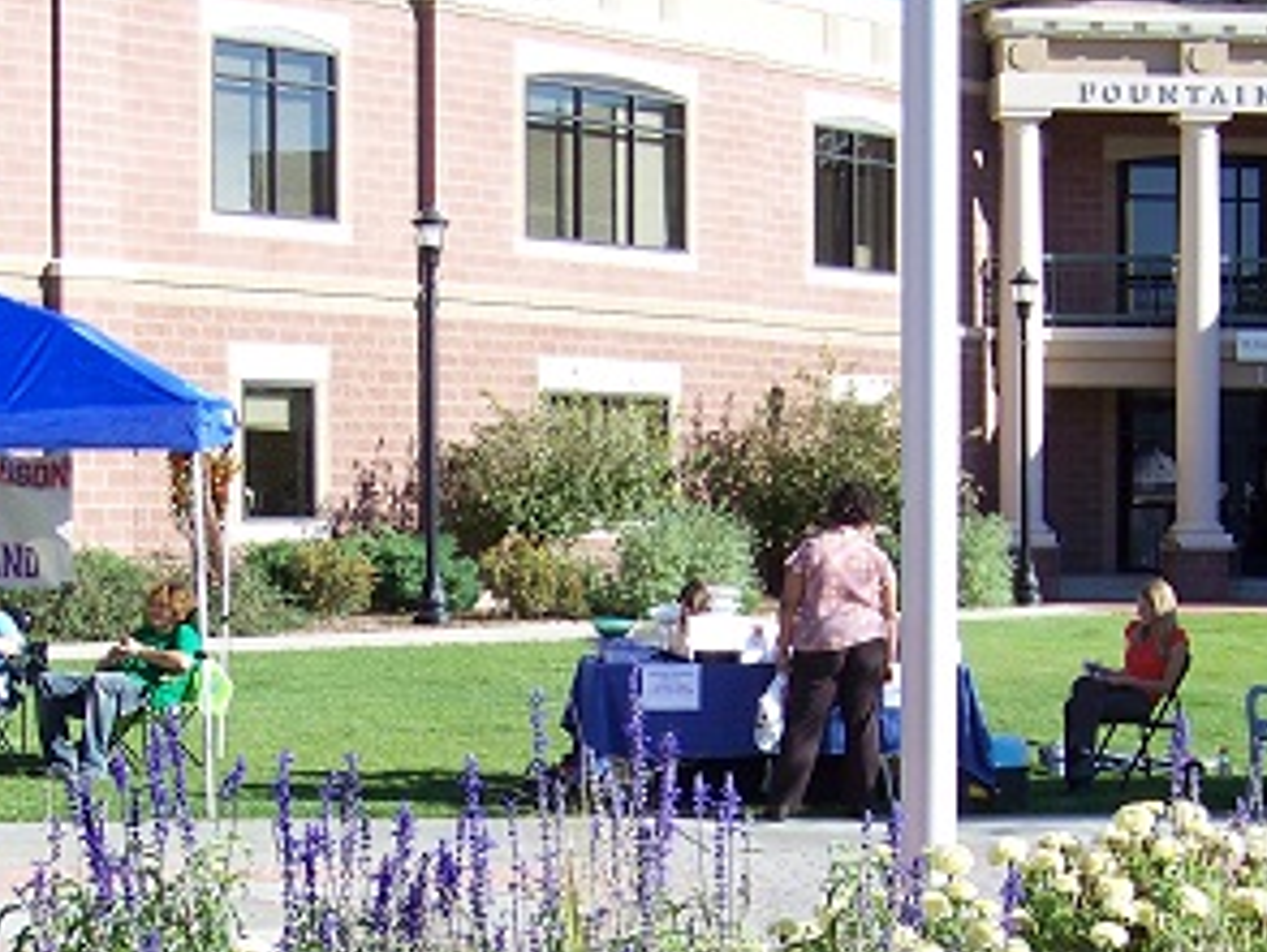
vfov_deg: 16.0
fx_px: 3370
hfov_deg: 21.3
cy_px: 771
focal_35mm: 92
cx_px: 534
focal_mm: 6.75
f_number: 2.8
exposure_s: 1/400
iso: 64
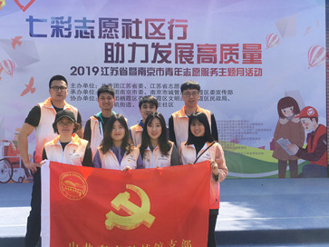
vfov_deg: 35.9
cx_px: 138
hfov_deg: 46.6
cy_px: 137
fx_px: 380
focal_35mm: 40
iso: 25
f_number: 2.2
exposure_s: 1/777
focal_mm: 4.15
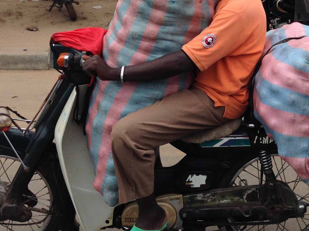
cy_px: 15
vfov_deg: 17.9
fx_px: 723
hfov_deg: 23.0
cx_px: 319
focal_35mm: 81
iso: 50
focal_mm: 4.12
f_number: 2.4
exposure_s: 1/834
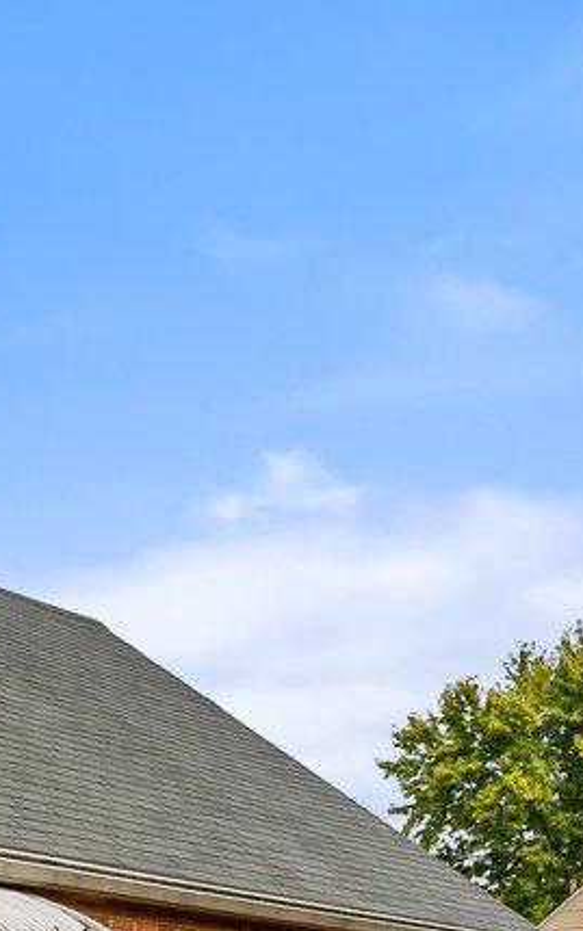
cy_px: 1164
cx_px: -338
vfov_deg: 26.3
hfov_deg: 17.0
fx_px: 1728
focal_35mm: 68
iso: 640
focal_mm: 14
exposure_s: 1/1000
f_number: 8
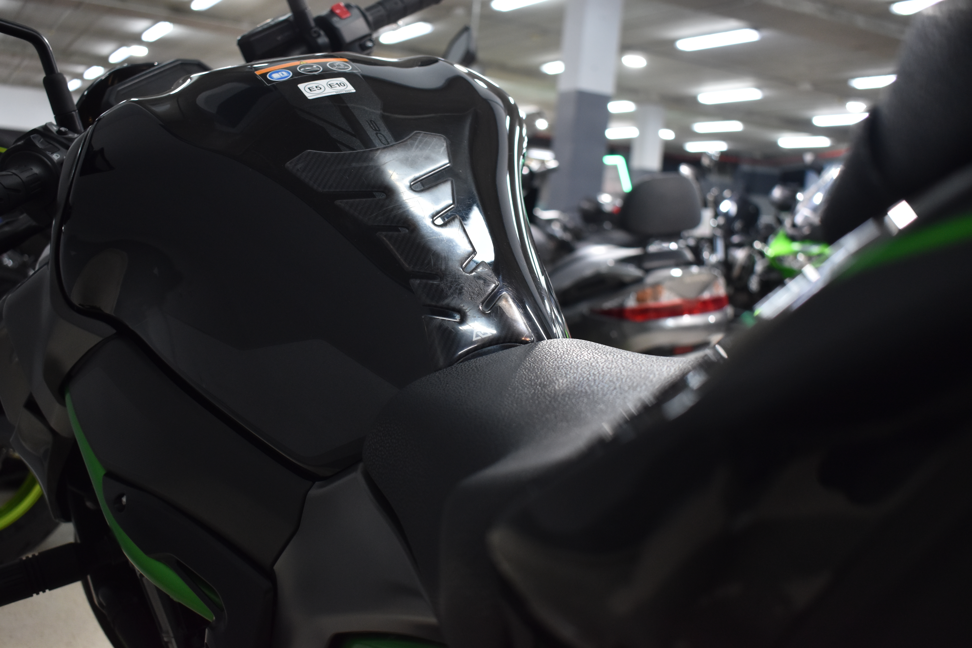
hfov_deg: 49.6
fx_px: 1053
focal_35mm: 39
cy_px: 324
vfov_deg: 34.2
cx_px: 486
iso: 800
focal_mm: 26
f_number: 4
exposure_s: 1/50
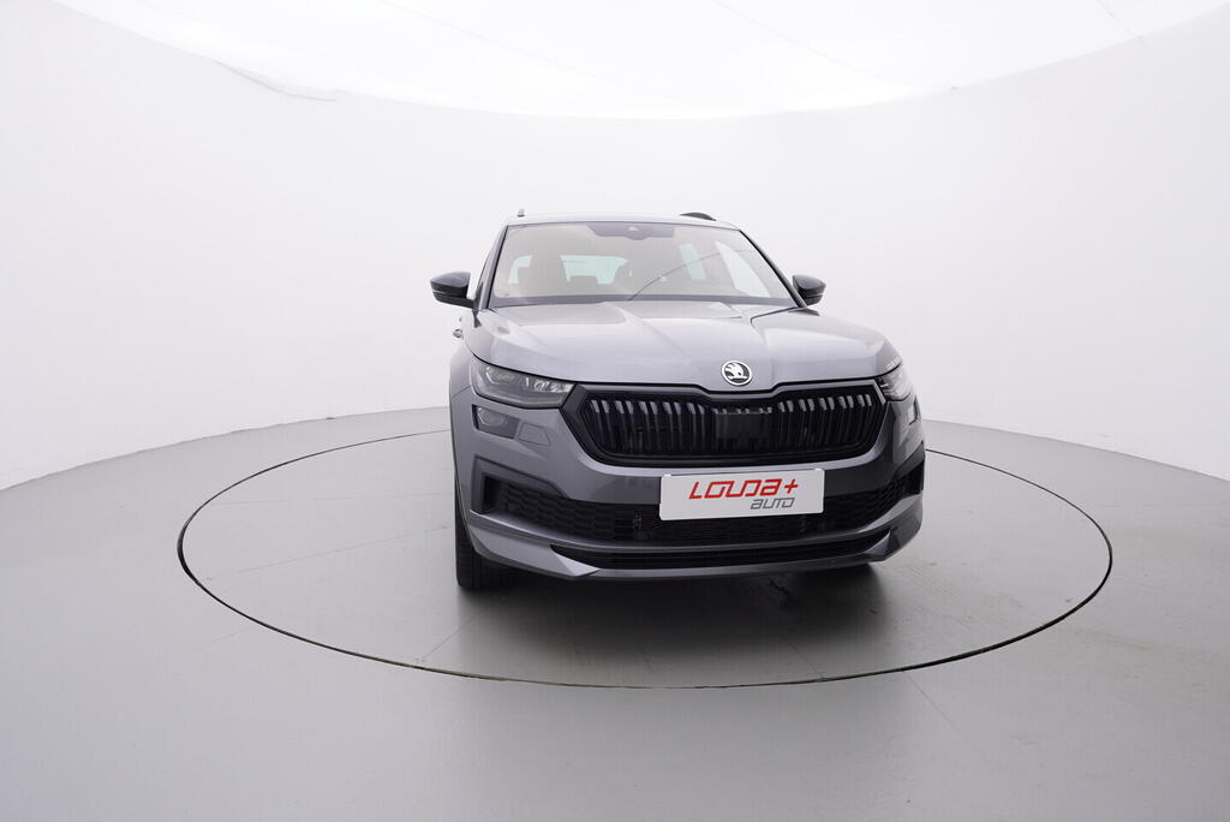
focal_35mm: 22
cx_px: 615
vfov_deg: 56.2
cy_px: 411
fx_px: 769
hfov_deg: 77.3
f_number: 5
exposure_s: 1/80
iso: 200
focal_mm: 15
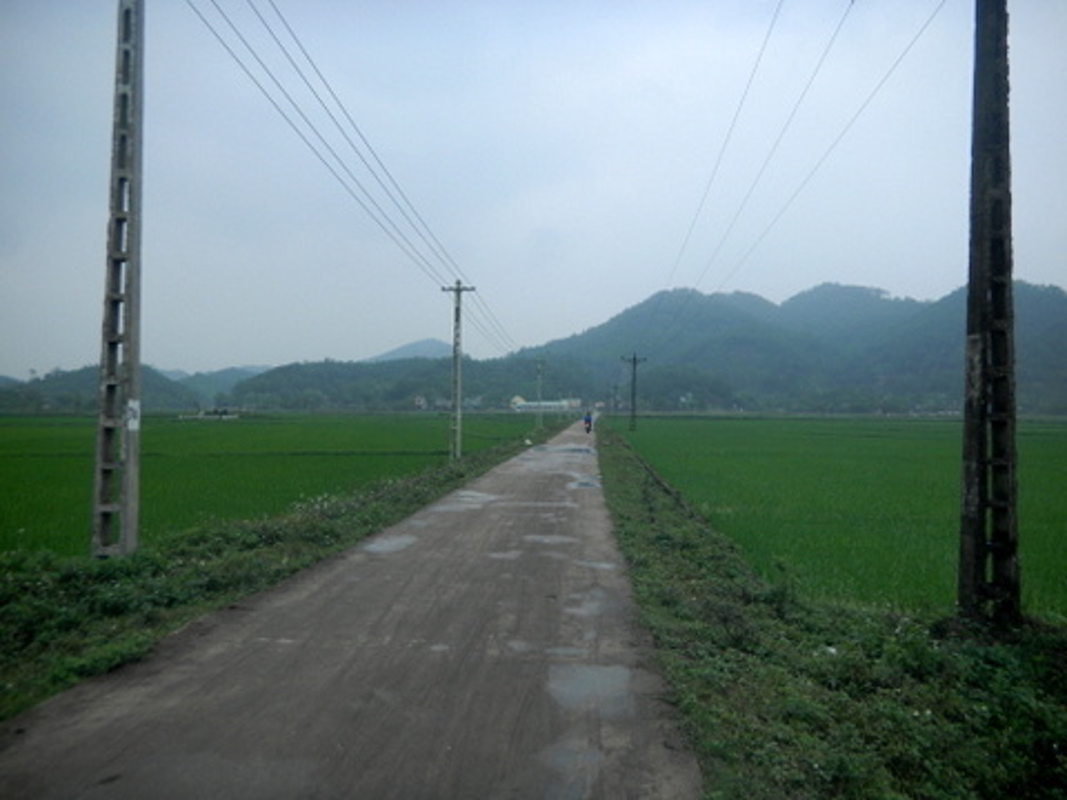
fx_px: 863
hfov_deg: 63.4
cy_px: 400
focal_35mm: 28
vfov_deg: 49.7
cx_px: 534
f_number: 7.8
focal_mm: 5
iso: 80
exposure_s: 1/122
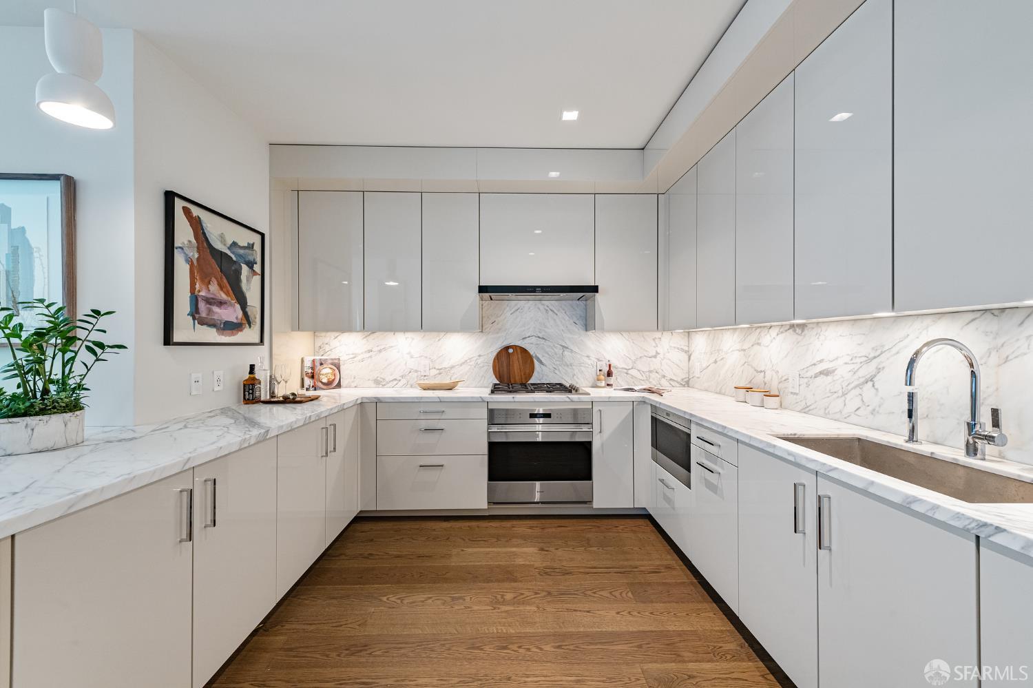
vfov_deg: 81.2
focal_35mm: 14
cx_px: 516
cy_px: 344
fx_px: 402
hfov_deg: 104.3
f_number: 11
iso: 400
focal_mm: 14
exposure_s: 1/13
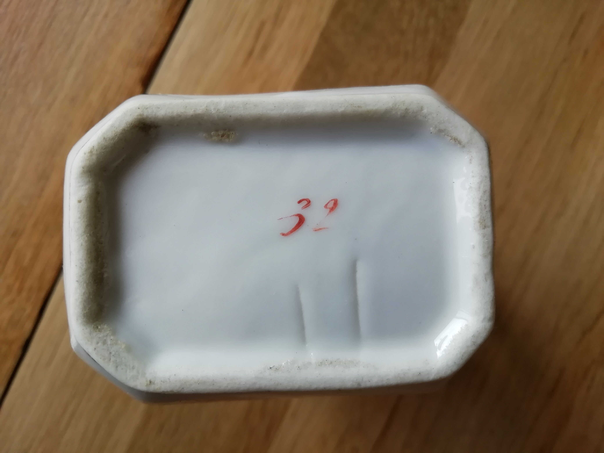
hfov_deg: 67.3
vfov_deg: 53.1
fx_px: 454
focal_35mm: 26
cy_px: 226
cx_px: 302
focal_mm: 3.21
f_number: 2.2
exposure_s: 1/100
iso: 64
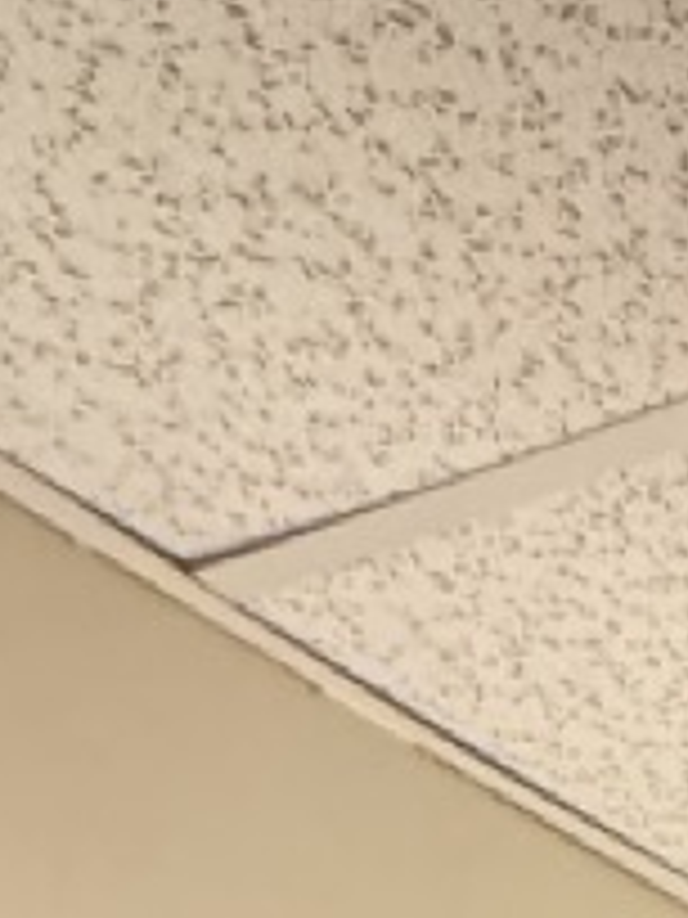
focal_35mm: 88
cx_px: 1556
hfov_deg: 13.3
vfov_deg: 11.0
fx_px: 2332
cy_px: 2862
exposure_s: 1/60
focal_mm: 2.22
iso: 250
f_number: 2.2
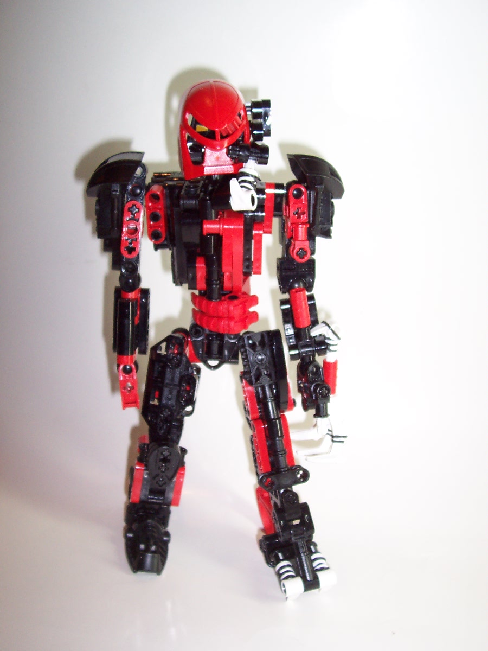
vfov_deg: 50.1
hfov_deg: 38.7
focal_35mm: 37
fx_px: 695
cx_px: 244
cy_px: 326
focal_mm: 5.6
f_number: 2.8
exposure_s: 1/60
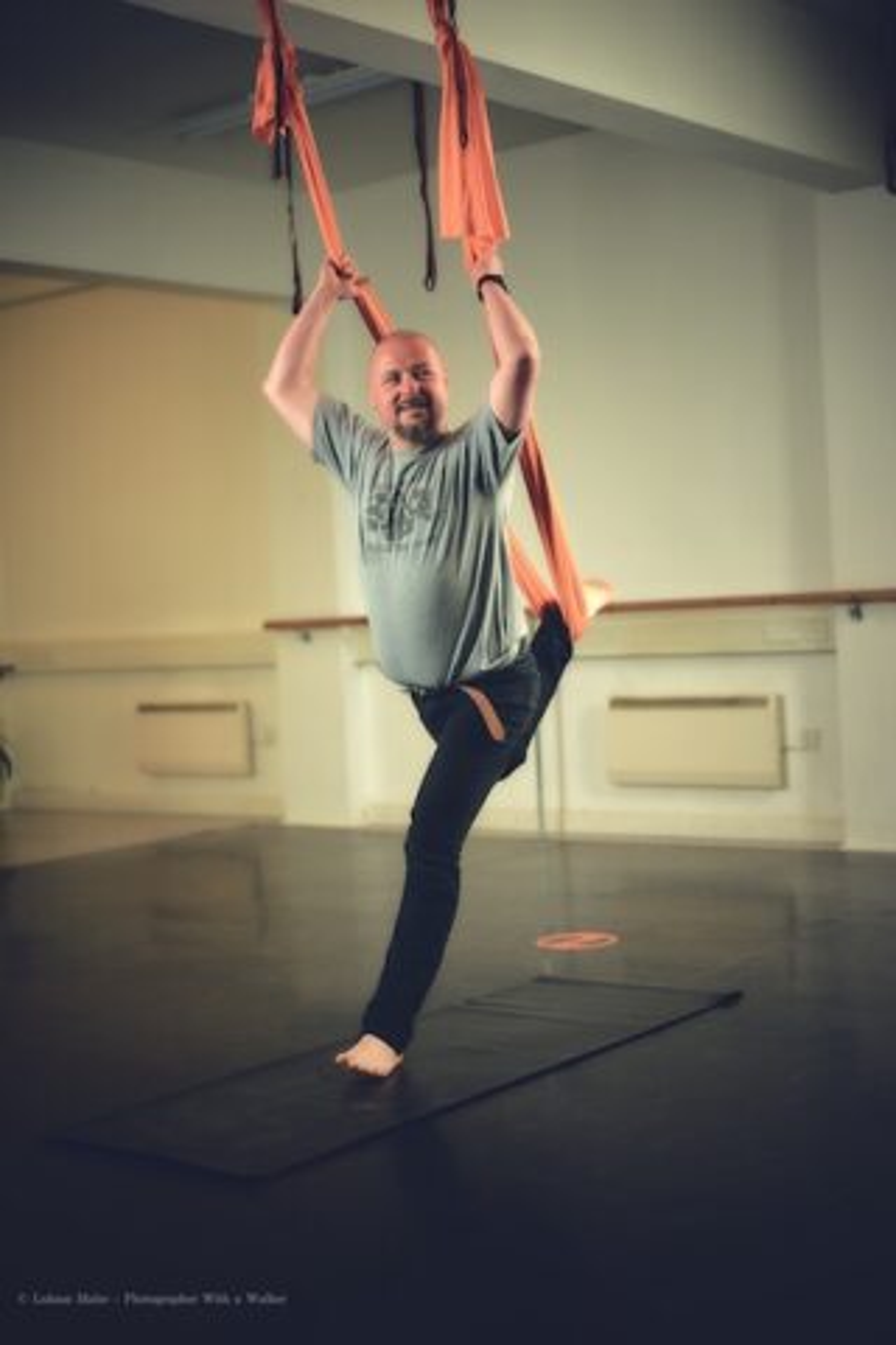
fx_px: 1867
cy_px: 672
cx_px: 448
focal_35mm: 50
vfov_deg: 39.6
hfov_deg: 27.0
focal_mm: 50
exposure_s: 1/200
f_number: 1.8
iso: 100
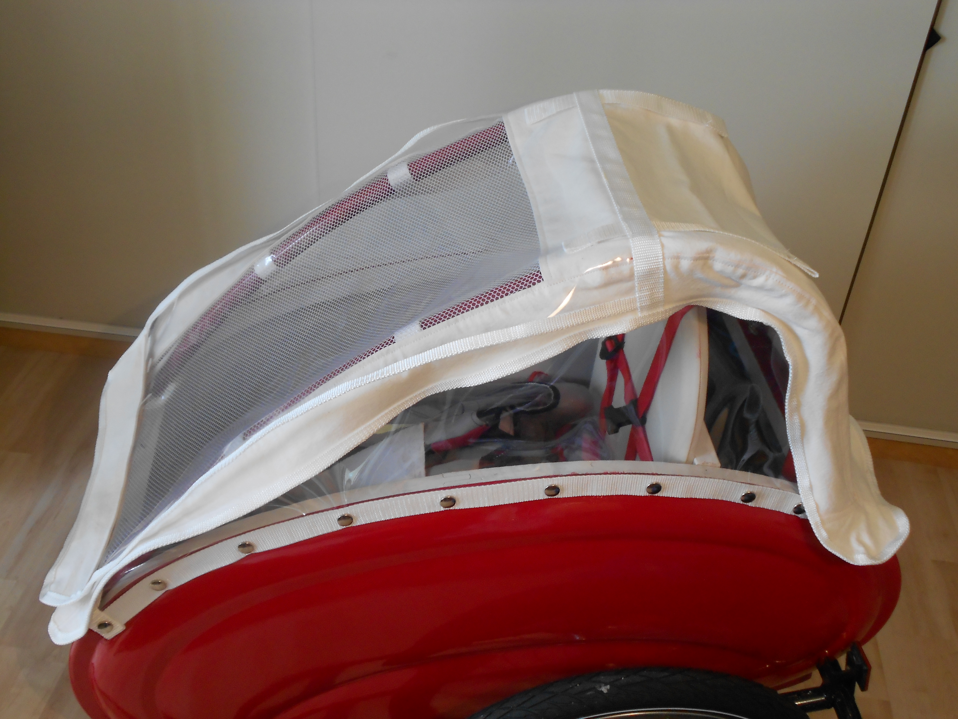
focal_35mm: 37
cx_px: 479
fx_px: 1024
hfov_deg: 50.1
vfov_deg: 38.7
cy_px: 360
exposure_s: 1/30
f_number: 3.9
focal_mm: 6.7
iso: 160
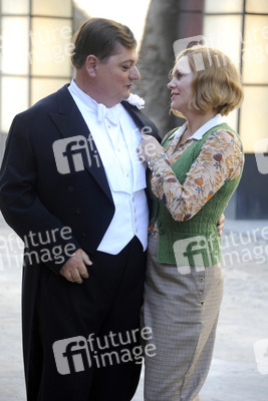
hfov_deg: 9.5
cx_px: 134
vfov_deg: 14.1
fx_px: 1618
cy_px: 200
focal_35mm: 145
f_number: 5.6
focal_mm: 145
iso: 320
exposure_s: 1/125
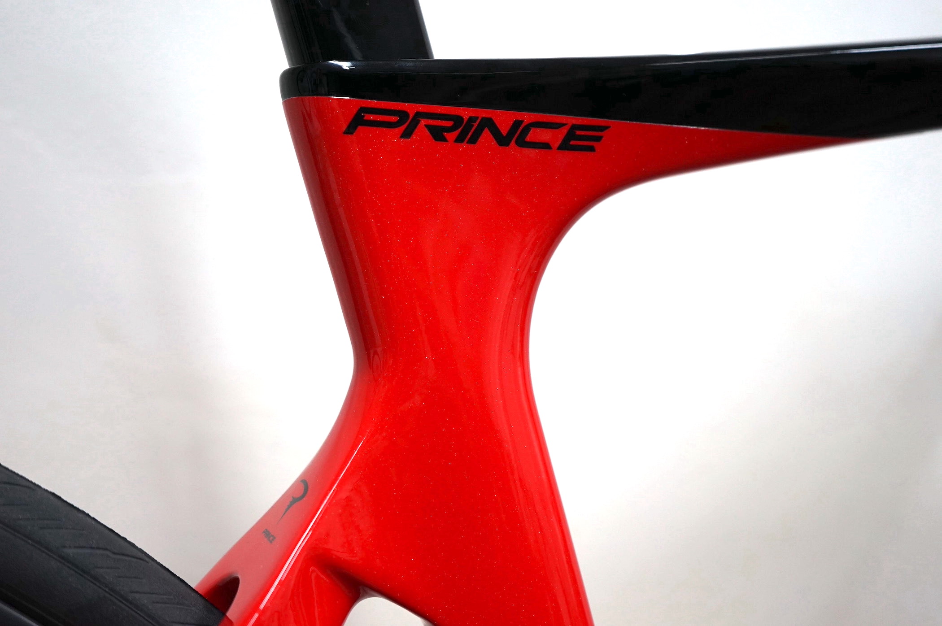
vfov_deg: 31.8
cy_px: 313
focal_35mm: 42
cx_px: 471
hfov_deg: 46.4
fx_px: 1098
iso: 1000
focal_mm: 42
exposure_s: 1/60
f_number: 4.5
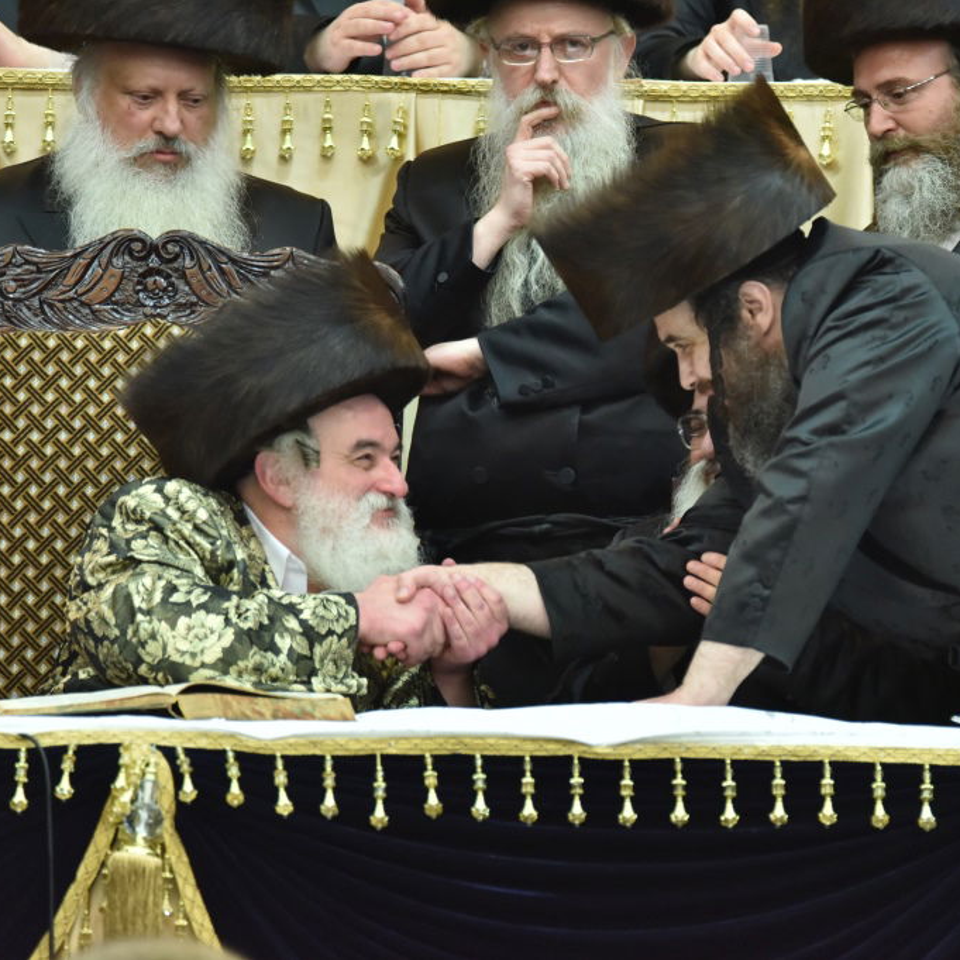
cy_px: 480
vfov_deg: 3.6
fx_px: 15249
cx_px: 591
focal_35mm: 486
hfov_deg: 3.6
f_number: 6
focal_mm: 380
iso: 2000
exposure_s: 1/125
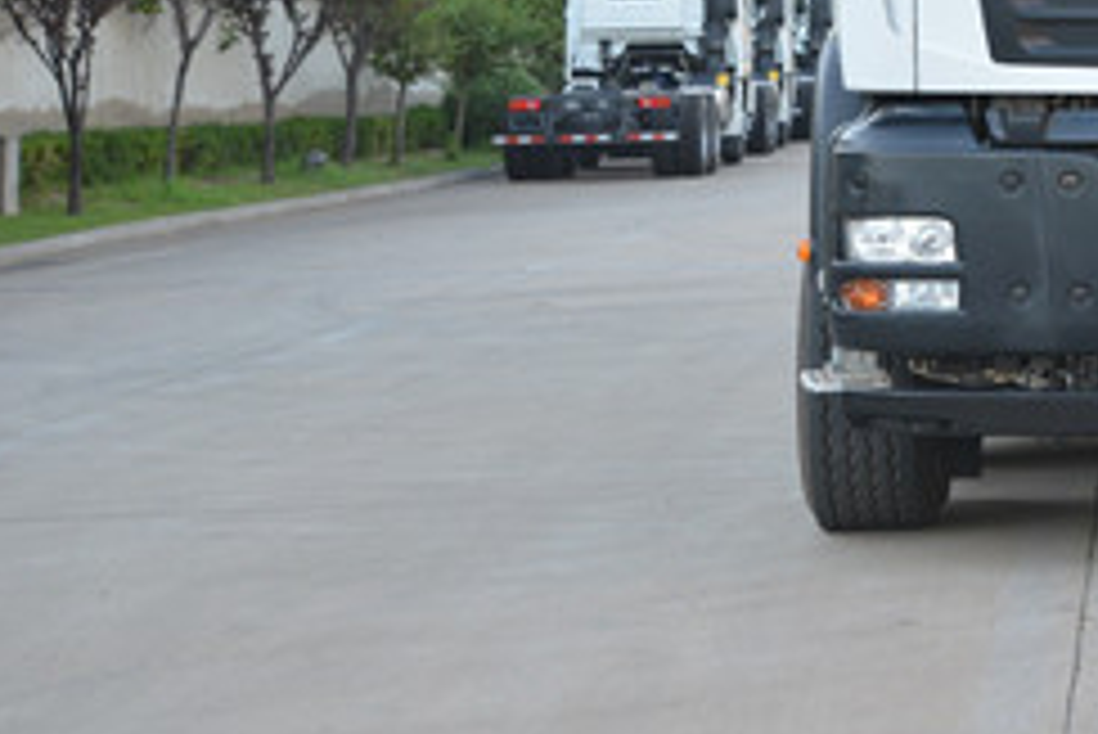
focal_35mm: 128
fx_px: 3906
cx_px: 1300
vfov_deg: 10.5
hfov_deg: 15.4
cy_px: -162
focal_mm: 52
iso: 800
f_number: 7.1
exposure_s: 1/40
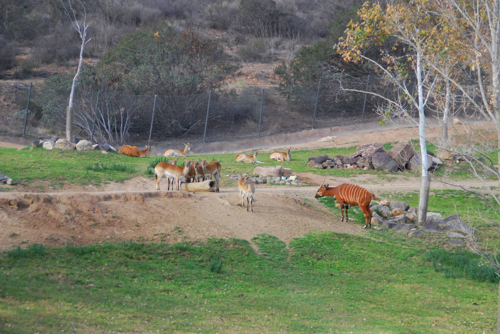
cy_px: 167
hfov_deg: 15.9
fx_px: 1794
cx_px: 250
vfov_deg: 10.7
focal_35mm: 129
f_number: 5.6
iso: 1000
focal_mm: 86
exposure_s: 1/800
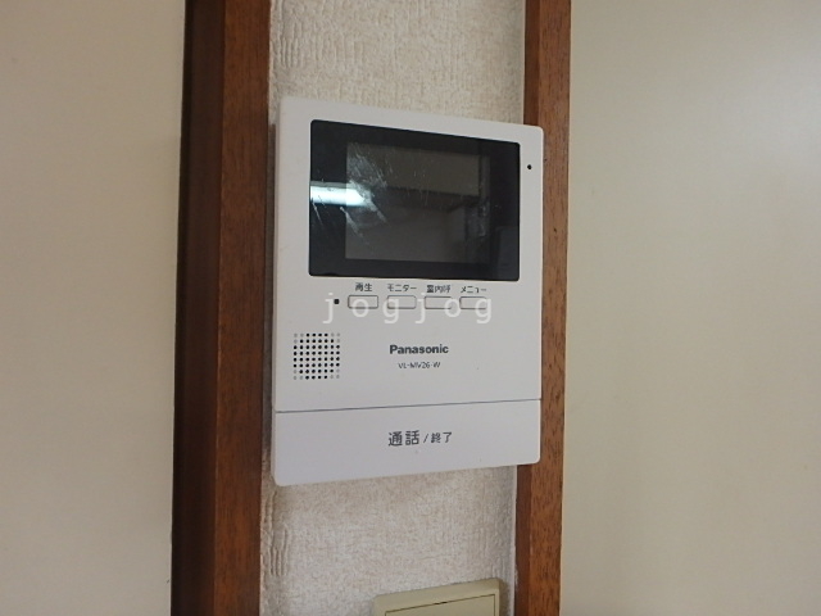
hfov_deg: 79.0
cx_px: 410
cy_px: 308
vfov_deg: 63.4
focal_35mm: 21
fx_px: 498
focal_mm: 3.7
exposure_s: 1/30
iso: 320
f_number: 3.5
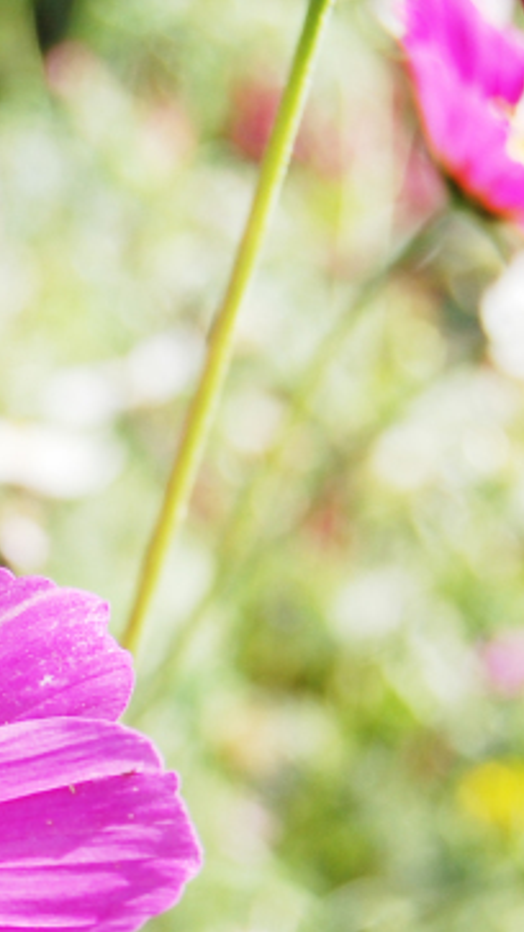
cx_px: -344
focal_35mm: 137
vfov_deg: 15.5
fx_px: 3398
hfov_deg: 8.5
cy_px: 802
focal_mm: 31
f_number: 7.1
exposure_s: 1/200
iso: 200
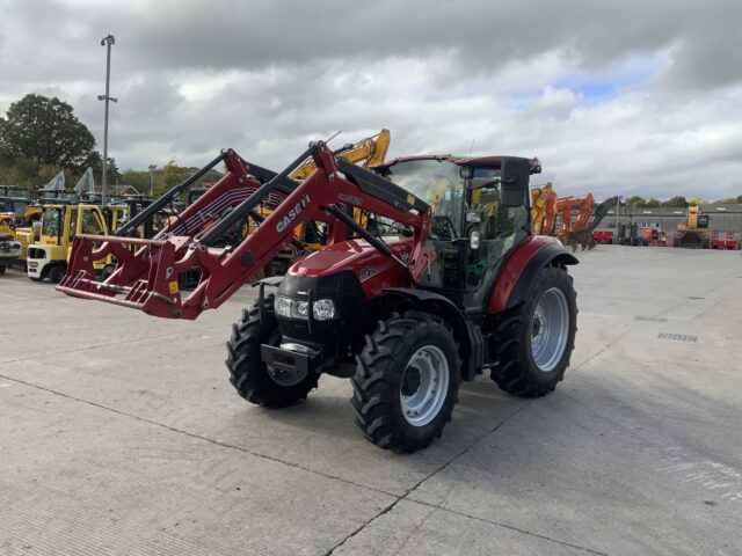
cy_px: 278
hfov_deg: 61.7
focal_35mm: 29
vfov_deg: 48.2
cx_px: 371
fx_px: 622
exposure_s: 1/1412
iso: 16
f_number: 1.8
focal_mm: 3
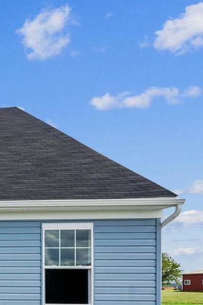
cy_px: 206
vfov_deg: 53.3
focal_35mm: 35
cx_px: -109
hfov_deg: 26.3
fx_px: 296
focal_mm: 16
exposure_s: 1/250
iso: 100
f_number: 8
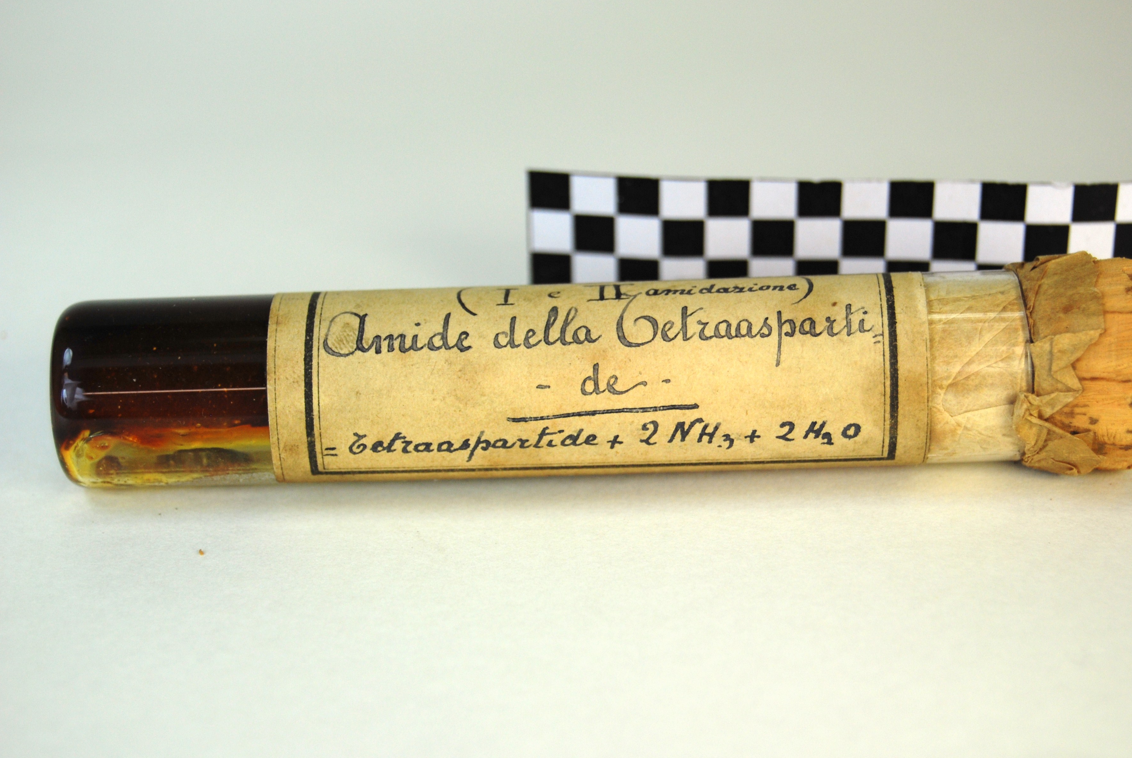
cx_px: 606
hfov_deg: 22.7
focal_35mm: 90
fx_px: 2819
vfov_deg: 15.3
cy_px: 384
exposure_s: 1/125
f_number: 5.6
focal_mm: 55
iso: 200
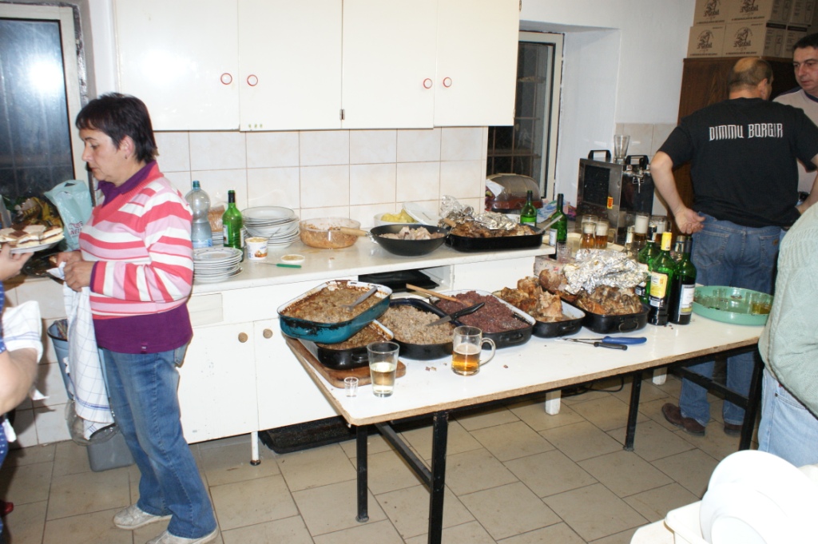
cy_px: 272
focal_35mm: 30
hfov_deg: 62.0
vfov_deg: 43.5
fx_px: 681
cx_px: 409
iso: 800
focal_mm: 20
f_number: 5.6
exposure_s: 1/60
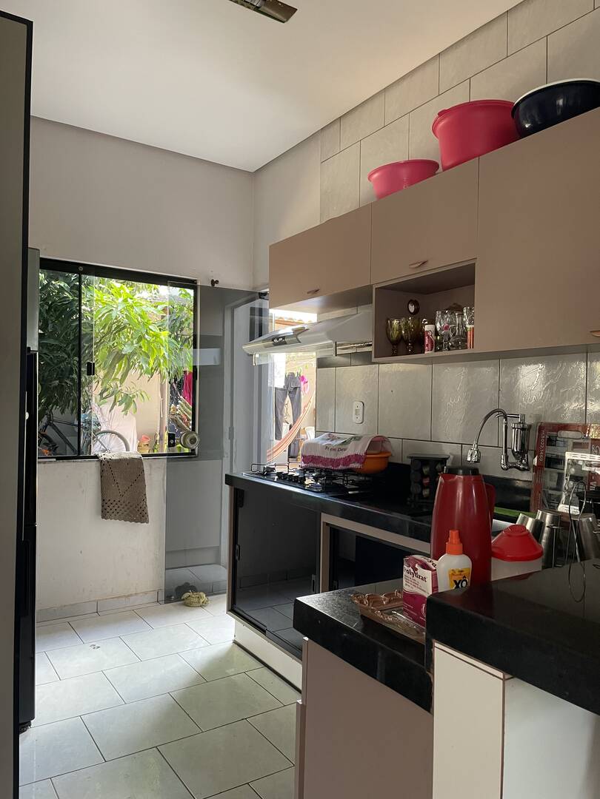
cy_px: 400
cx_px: 300
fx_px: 601
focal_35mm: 26
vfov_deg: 67.3
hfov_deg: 53.1
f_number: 1.6
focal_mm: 4.2
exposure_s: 1/60
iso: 125
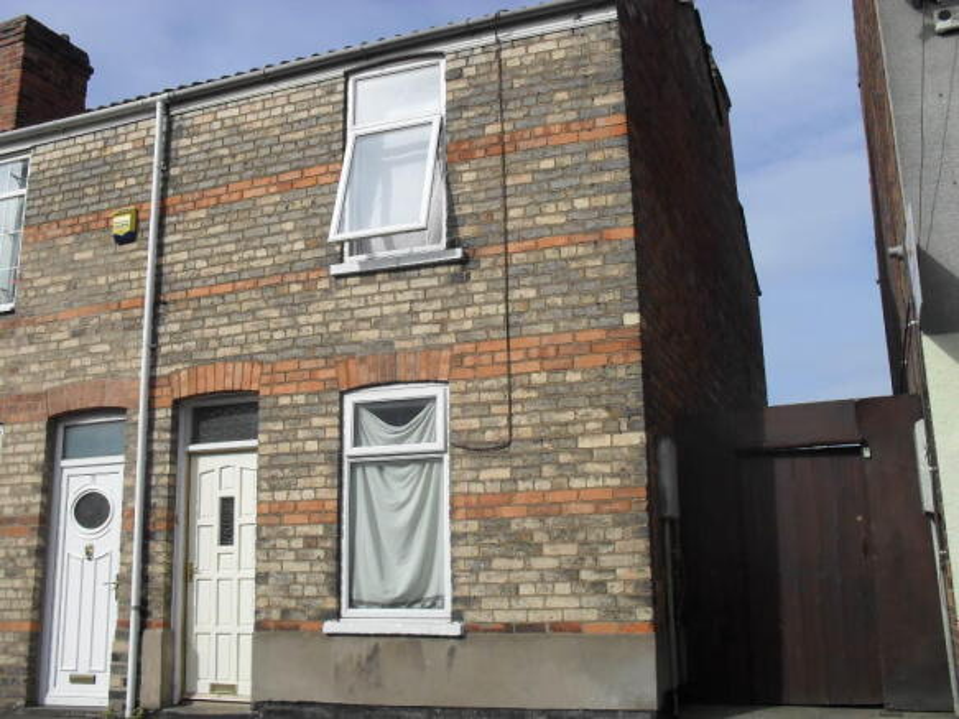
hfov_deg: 52.6
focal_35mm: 35
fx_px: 969
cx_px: 480
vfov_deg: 40.7
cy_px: 360
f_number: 8.4
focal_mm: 6.3
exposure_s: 1/250
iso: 100
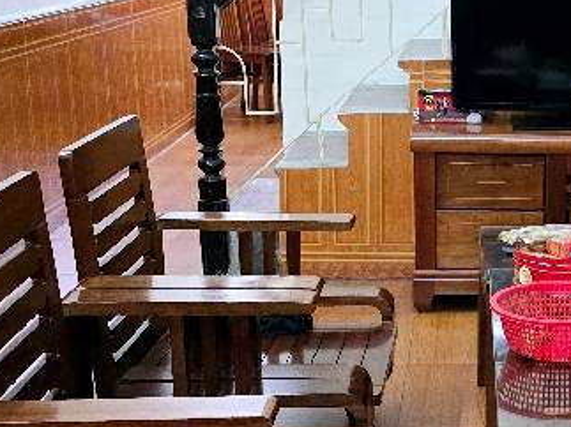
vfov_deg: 20.1
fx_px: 1204
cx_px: 654
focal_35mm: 73
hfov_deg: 24.6
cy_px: 249
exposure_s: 1/100
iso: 800
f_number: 1.7
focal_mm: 6.3
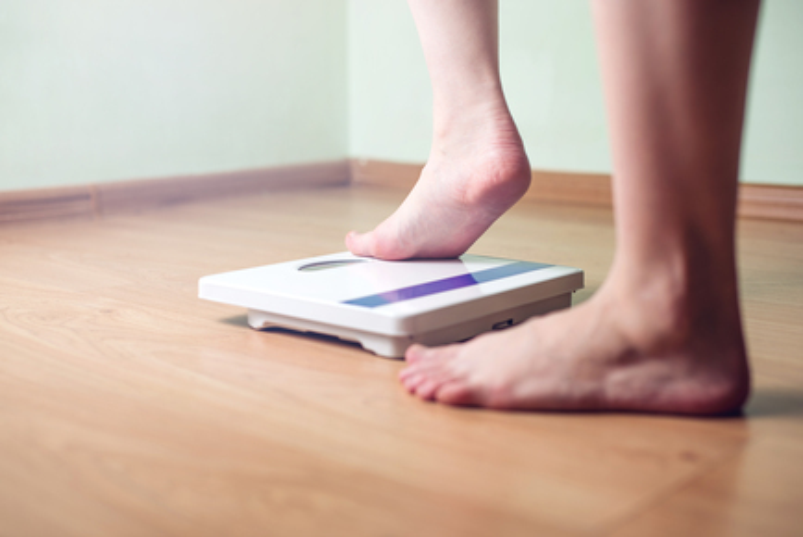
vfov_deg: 27.0
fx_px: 1116
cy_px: 268
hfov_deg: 39.6
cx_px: 402
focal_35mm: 50
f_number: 2.8
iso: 50
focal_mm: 50
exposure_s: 1/125
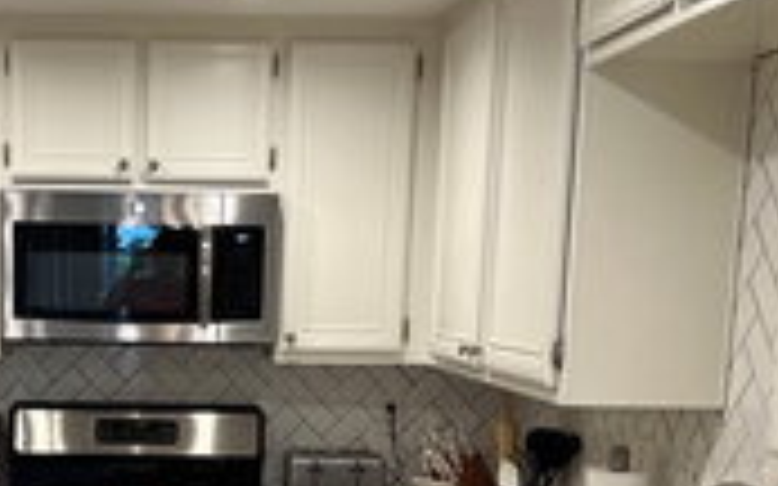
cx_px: 128
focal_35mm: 68
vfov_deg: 18.5
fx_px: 1441
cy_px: 508
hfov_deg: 29.3
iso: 125
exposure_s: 1/120
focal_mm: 5.7
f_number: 1.5
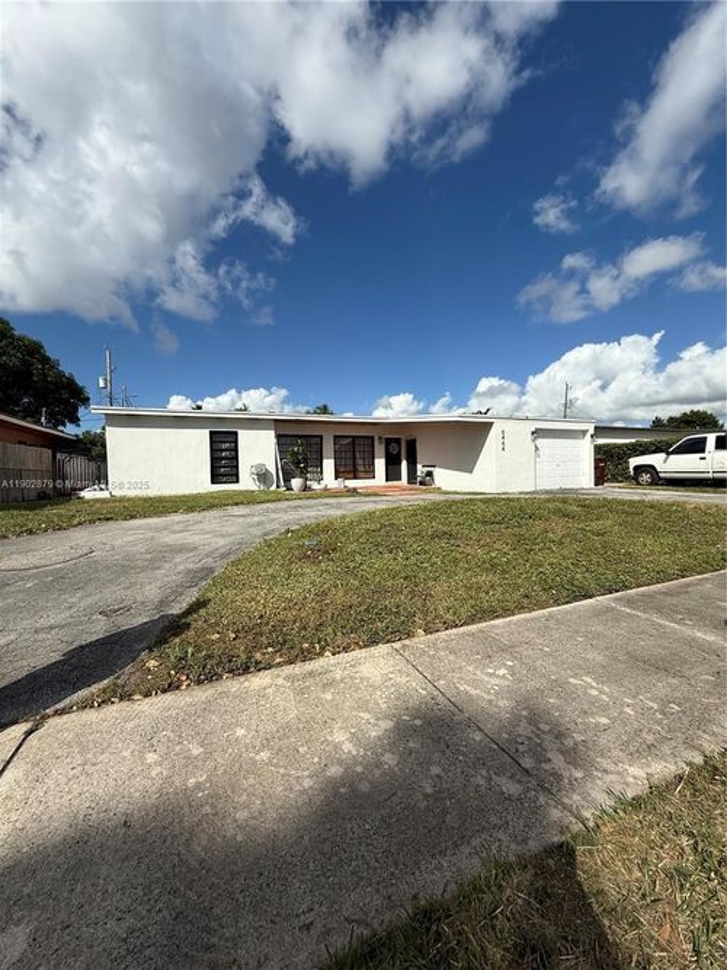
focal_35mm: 14
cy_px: 485
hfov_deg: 85.7
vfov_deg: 102.1
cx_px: 364
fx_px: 392
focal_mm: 2.22
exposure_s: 1/3891
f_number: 2.2
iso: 50
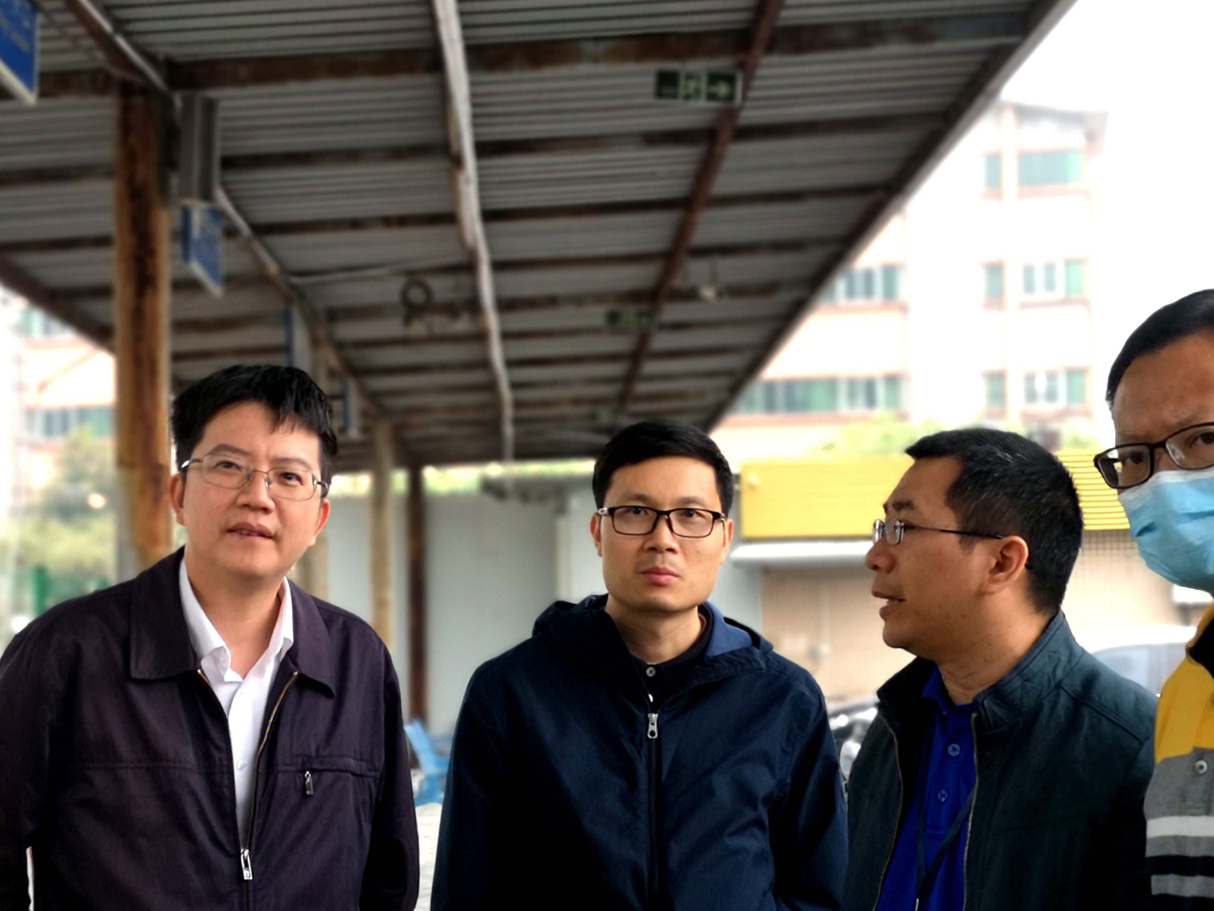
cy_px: 591
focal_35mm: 72
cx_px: 488
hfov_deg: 27.0
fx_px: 2525
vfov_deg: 20.4
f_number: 4
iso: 64
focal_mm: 3.95
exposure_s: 1/100
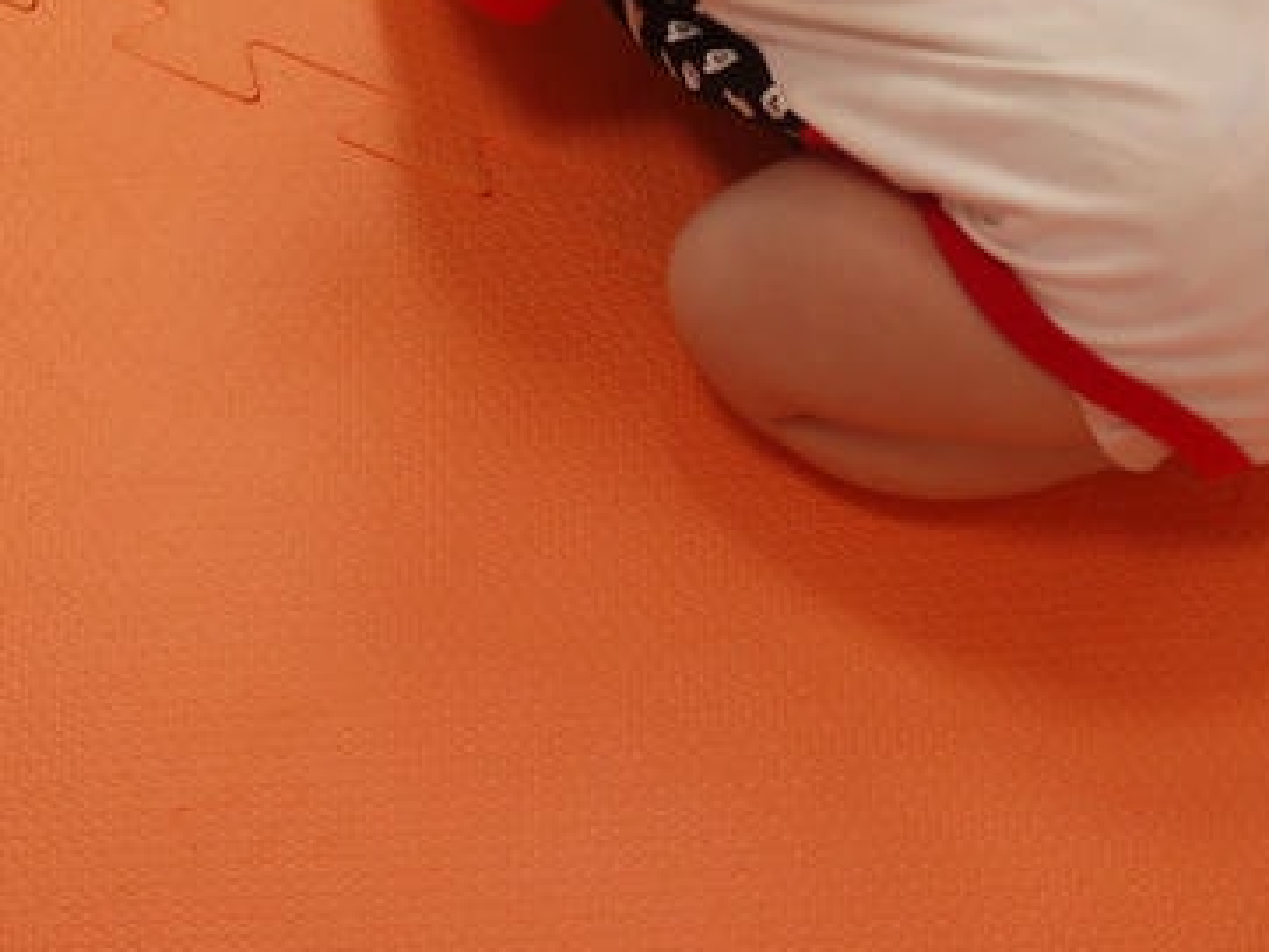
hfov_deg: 14.6
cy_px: -193
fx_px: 4877
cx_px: -28
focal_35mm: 133
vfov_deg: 11.0
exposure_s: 1/125
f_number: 1.7
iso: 160
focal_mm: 20
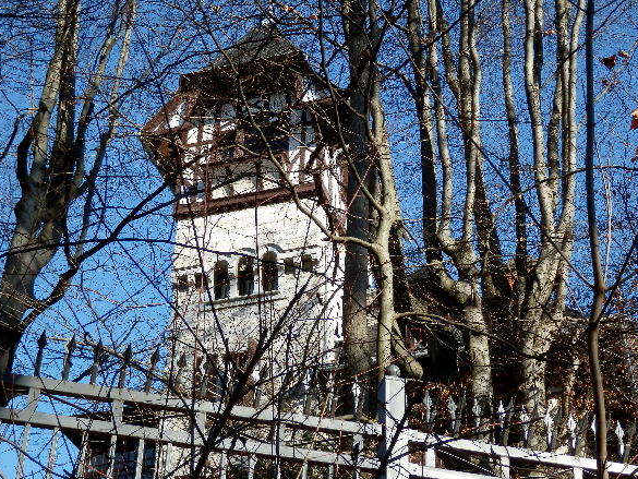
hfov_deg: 30.7
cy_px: 243
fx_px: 1161
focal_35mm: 63
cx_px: 321
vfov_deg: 23.3
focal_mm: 10.8
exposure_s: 1/320
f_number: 4.2
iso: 80
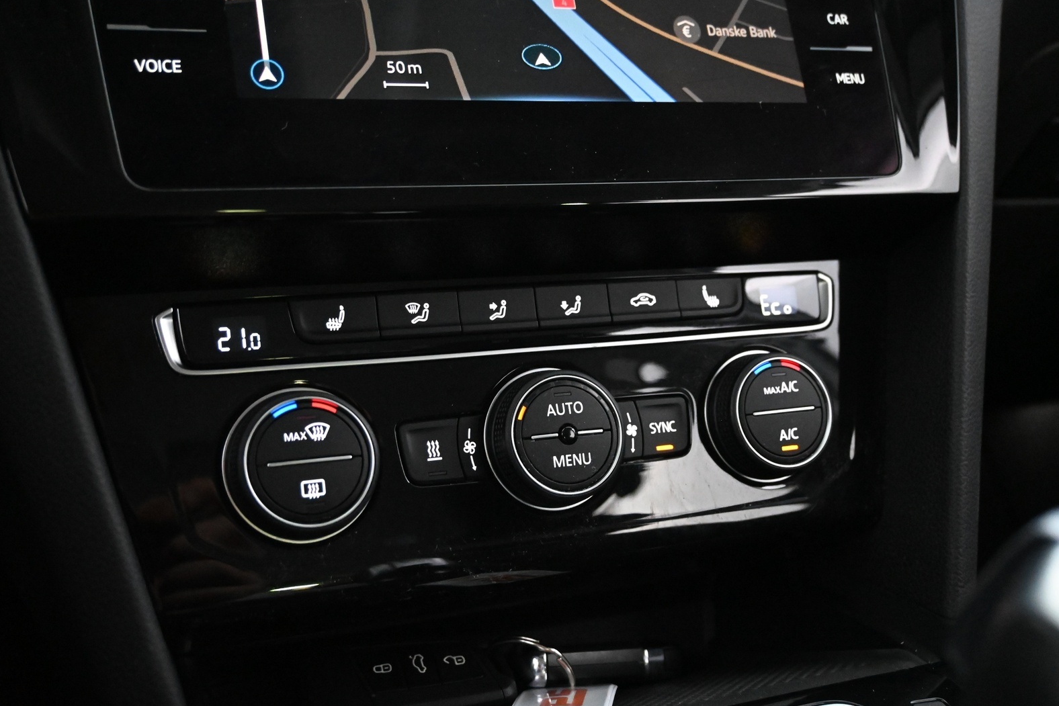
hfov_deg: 51.0
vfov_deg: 35.3
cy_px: 361
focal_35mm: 38
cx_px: 528
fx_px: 1111
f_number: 4.2
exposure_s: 1/40
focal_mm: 24.5
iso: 8000
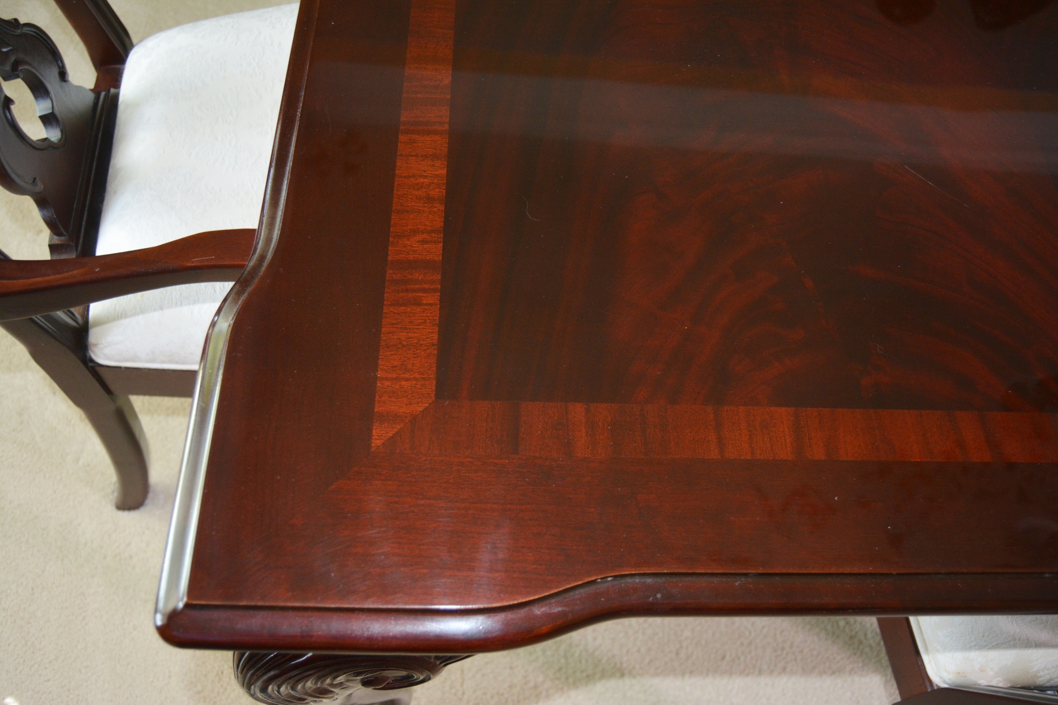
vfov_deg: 43.6
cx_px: 529
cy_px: 352
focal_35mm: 30
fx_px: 882
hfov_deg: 61.9
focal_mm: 20
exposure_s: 1/60
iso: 720
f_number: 3.5
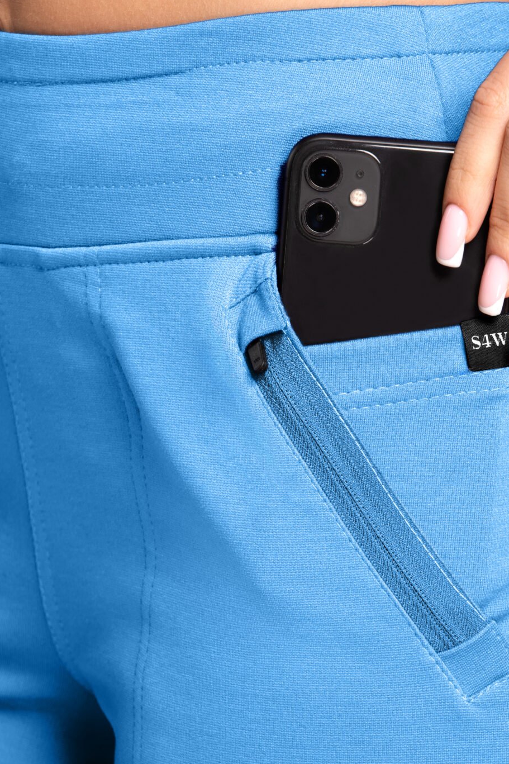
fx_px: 5961
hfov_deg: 4.9
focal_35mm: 281
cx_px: 357
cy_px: 543
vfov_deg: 7.3
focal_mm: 150
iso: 100
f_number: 9
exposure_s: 1/160
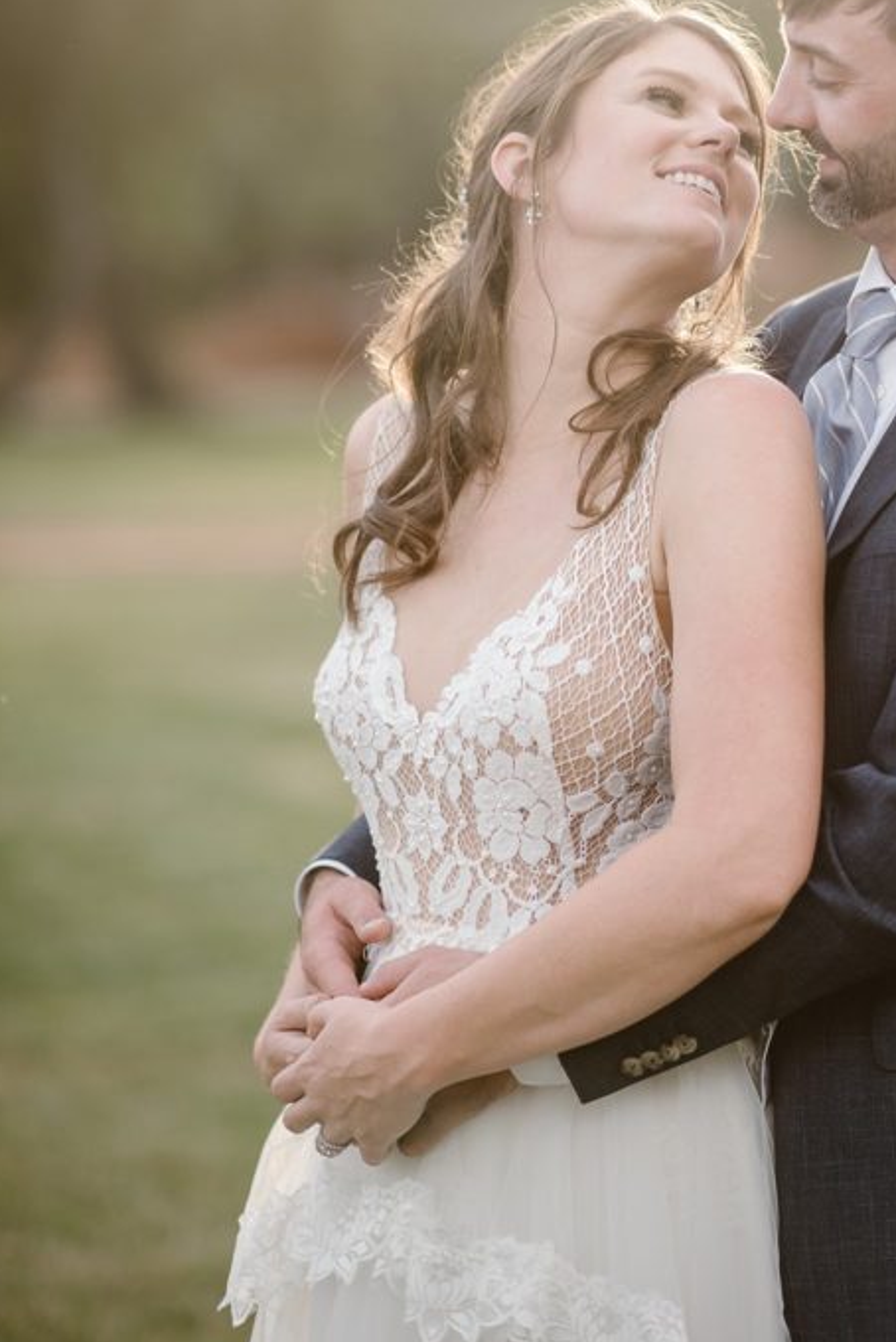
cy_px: 401
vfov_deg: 16.0
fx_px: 4773
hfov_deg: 10.7
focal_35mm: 128
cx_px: 661
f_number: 1.8
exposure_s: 1/500
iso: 200
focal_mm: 85
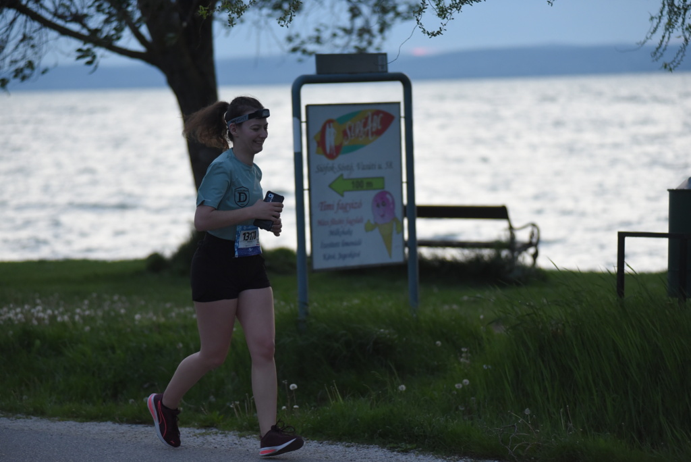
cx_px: 346
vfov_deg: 11.8
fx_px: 2228
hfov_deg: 17.6
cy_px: 231
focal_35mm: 116
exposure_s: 1/500
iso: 2200
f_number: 2.8
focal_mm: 116
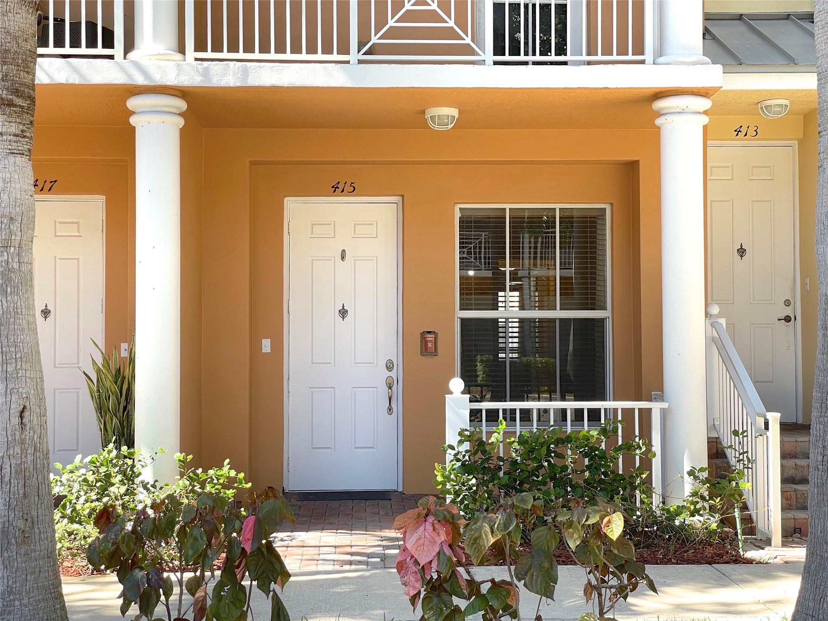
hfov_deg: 36.8
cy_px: 310
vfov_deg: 28.0
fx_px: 1244
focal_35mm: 52
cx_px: 414
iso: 25
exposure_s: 1/202
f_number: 2
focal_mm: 6
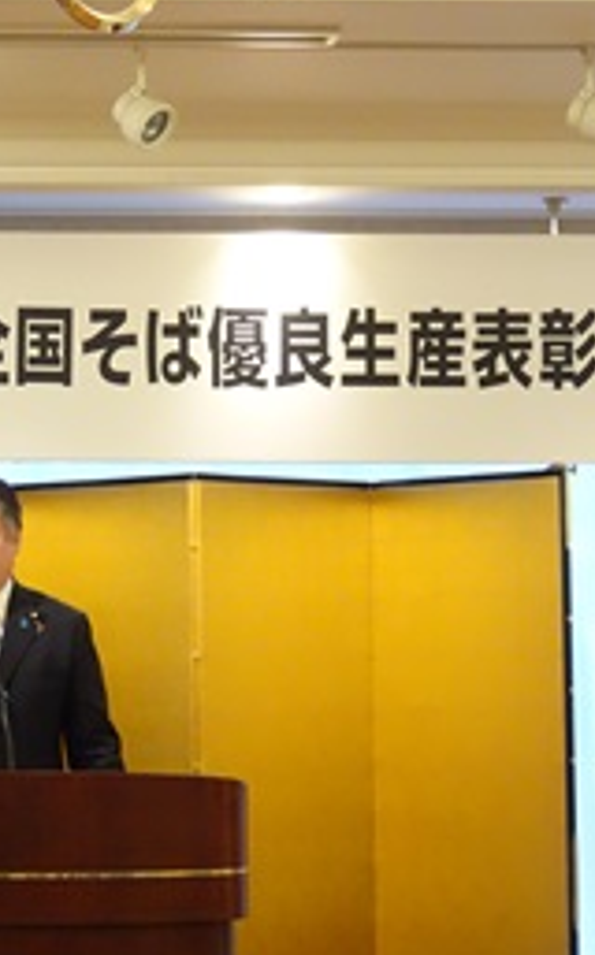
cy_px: 446
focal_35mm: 109
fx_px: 2836
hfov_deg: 11.8
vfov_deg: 19.1
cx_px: 0
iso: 800
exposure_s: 1/40
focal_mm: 11.32
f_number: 4.5
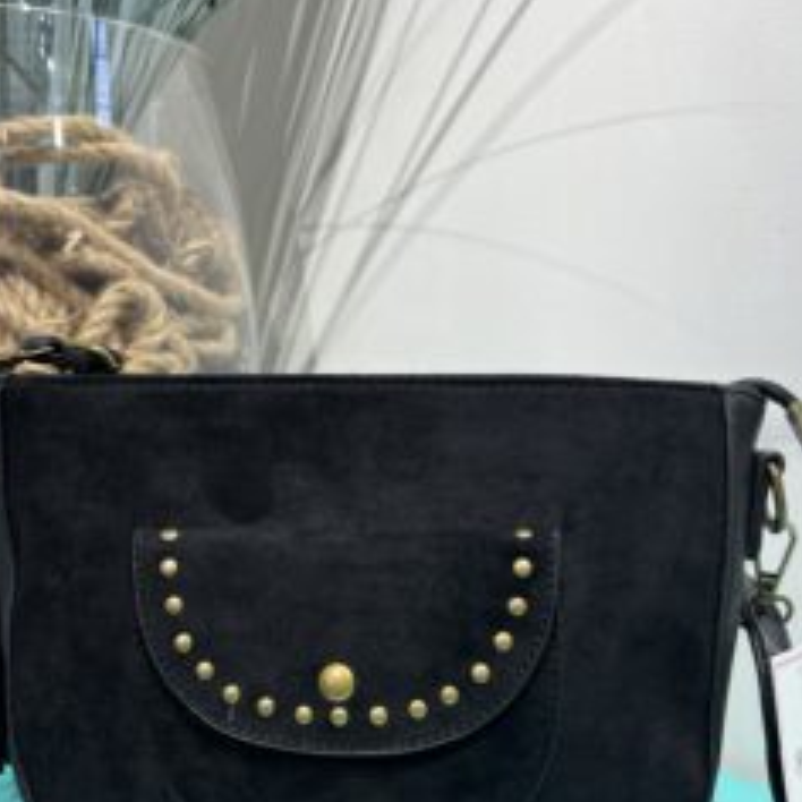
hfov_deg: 42.6
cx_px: 316
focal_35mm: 39
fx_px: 1022
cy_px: 483
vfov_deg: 42.6
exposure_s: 1/100
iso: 40
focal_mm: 5.7
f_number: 1.5
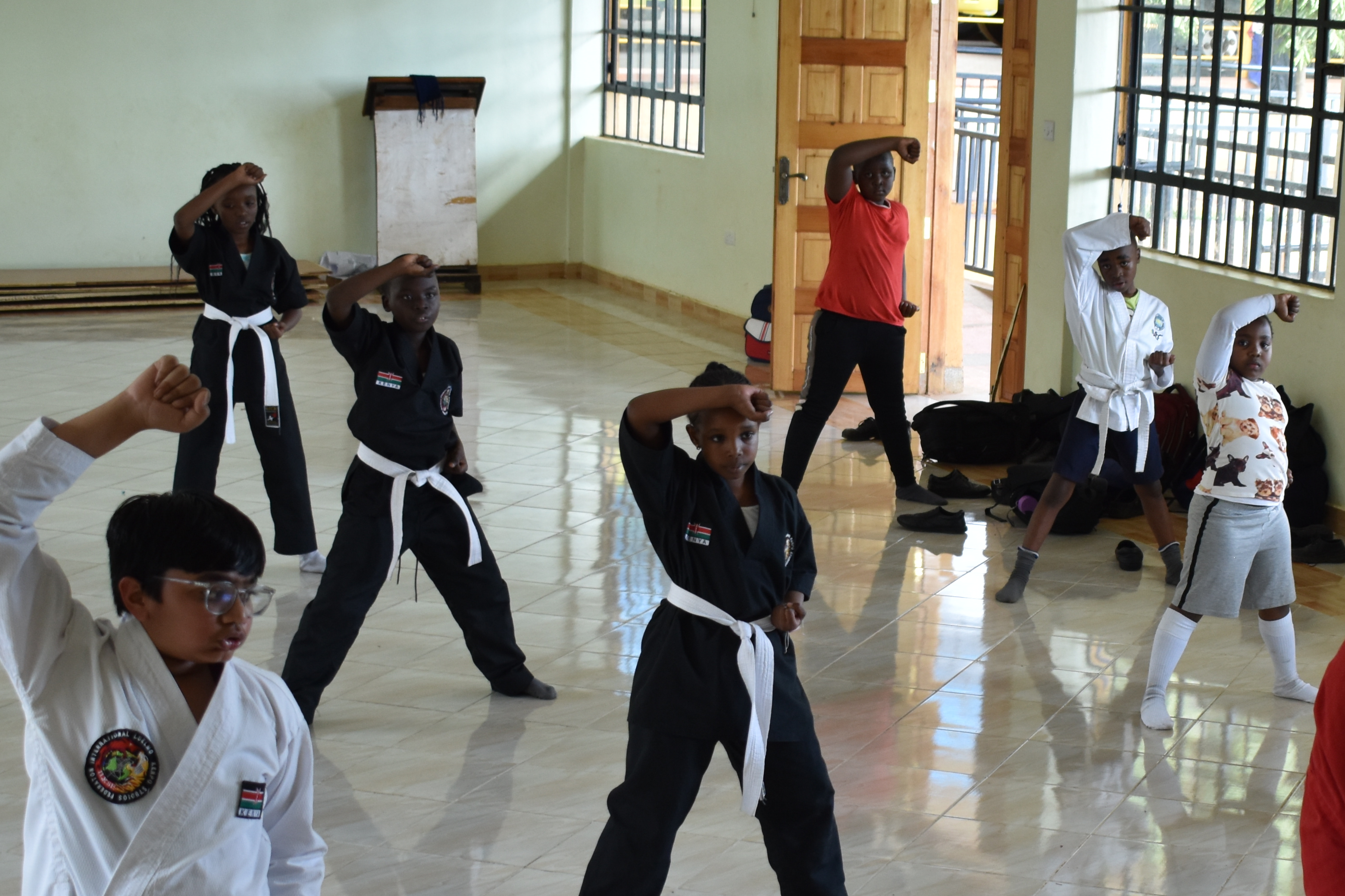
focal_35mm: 75
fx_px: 2802
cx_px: 891
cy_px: 633
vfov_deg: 18.1
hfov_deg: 26.8
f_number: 4
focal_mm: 26
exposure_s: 1/60
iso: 450
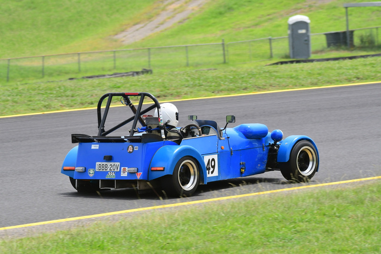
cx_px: 190
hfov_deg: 5.5
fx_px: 3970
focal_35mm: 375
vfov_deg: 3.7
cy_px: 127
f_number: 10
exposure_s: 1/640
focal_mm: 250
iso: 500
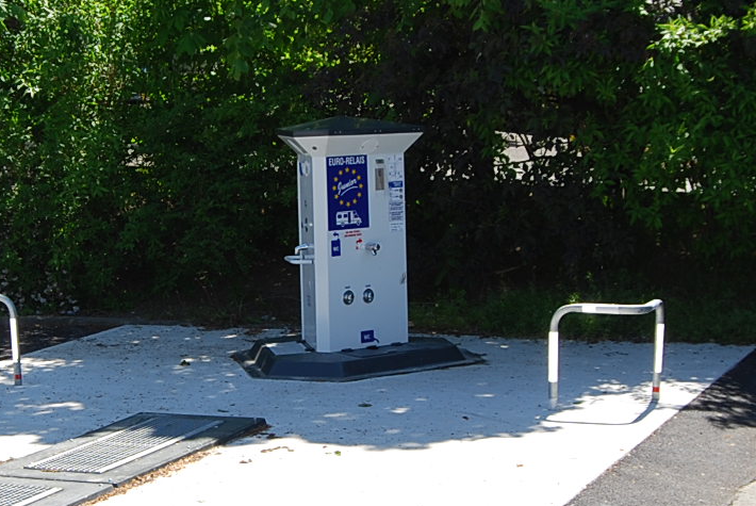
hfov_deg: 22.4
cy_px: 298
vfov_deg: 15.2
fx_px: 1892
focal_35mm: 90
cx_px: 219
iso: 100
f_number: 6.3
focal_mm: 22
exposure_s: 1/200
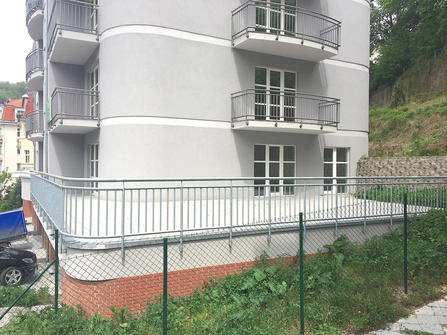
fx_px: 375
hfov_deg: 61.7
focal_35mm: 29
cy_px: 168
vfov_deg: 48.2
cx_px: 224
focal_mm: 4.15
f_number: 2.2
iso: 32
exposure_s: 1/1163
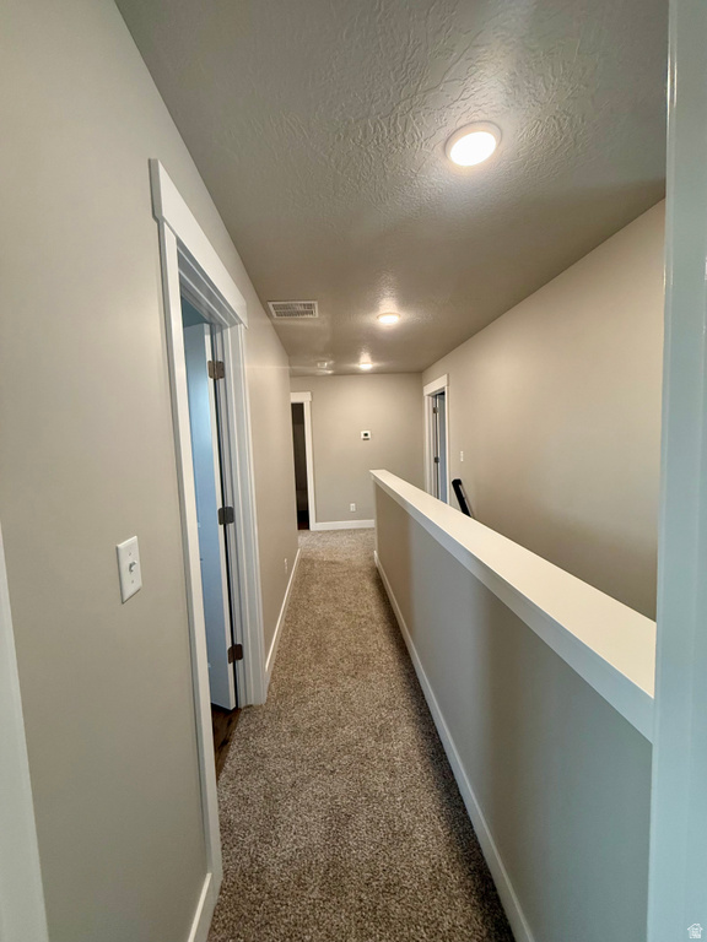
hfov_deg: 85.7
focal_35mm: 14
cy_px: 471
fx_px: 381
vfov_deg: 102.1
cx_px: 354
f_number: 2.2
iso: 320
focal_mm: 2.22
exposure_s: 1/120
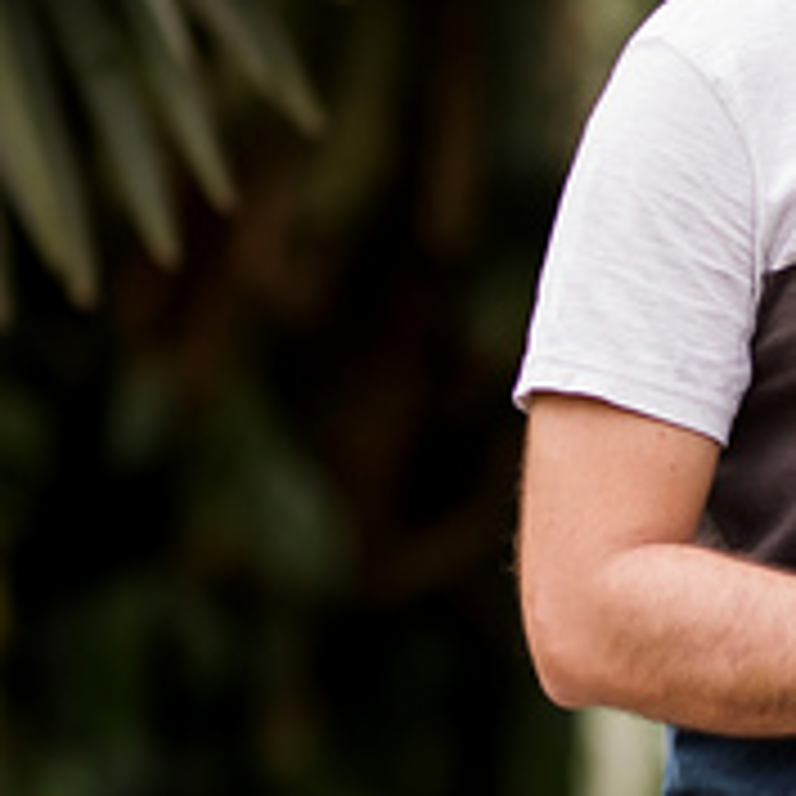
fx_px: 12774
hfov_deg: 3.6
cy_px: 187
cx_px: 1106
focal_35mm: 491
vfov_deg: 3.6
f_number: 1.8
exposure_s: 1/800
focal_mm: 85
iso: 100
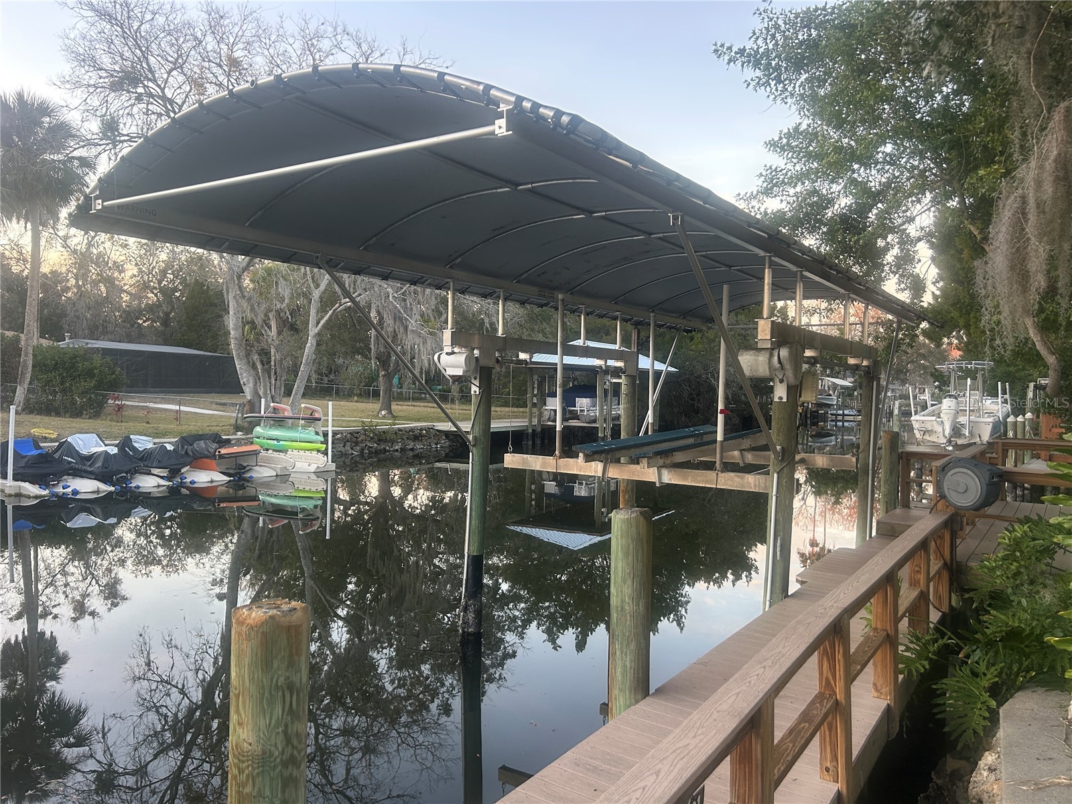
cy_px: 402
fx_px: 805
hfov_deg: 67.3
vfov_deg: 53.1
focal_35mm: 26
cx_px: 536
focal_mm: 5.7
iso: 125
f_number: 1.5
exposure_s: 1/121
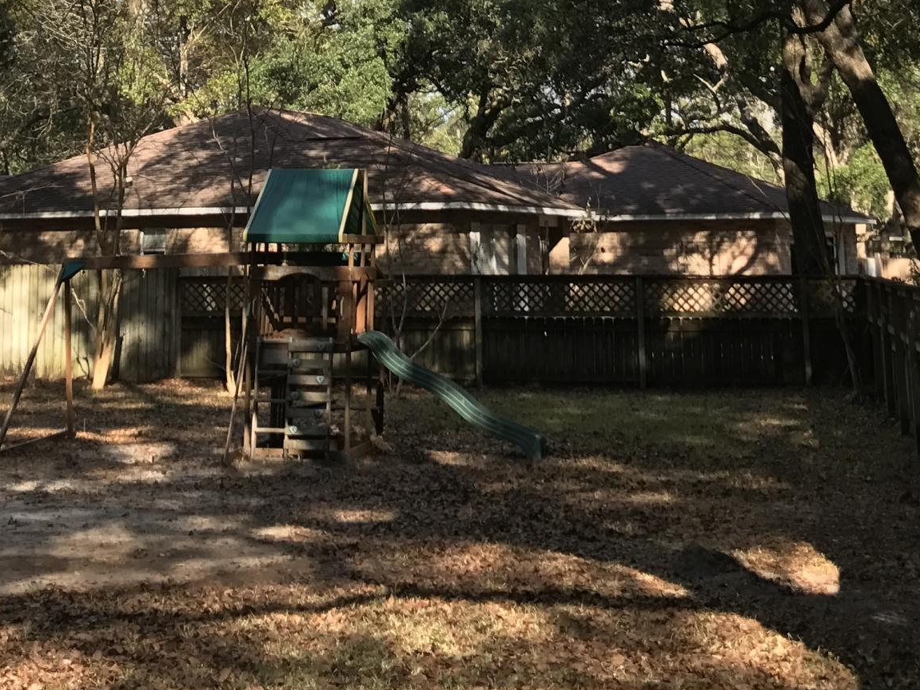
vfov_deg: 18.9
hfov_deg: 26.6
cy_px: -159
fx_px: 1940
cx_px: 327
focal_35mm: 73
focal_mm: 3.99
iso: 20
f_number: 1.8
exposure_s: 1/778
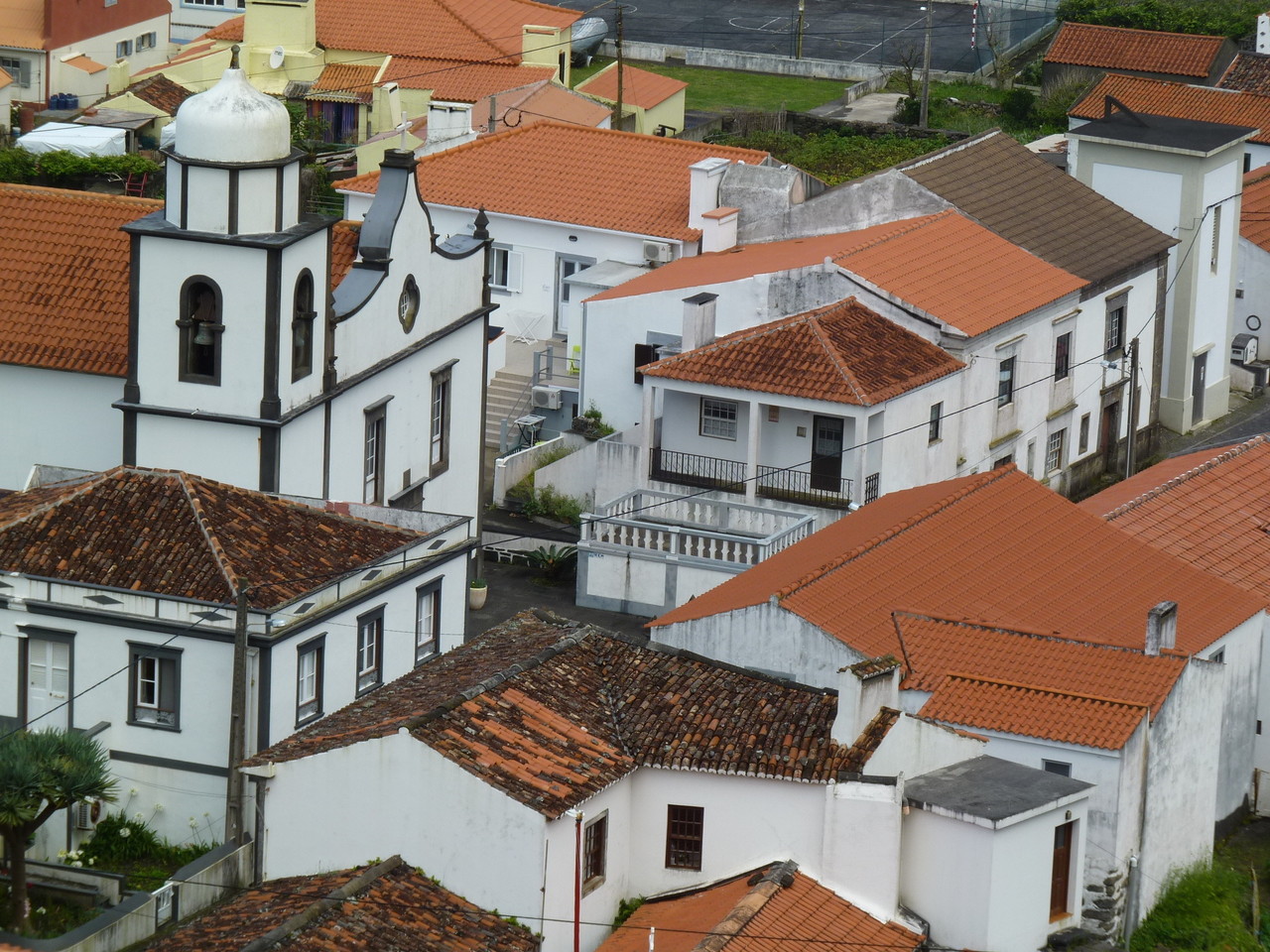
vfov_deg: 9.6
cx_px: 635
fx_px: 5687
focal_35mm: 155
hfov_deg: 12.7
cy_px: 476
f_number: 5.6
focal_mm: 27.5
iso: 80
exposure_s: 1/250
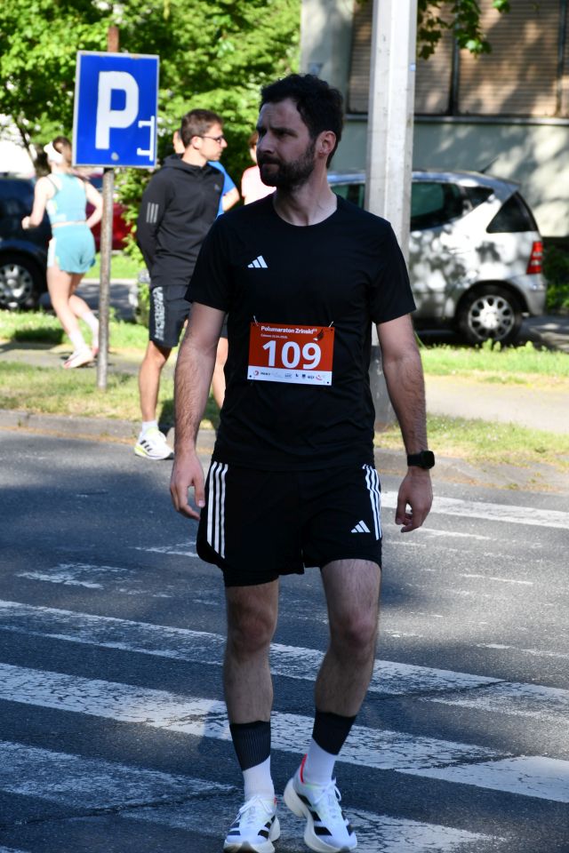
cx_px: 284
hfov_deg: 8.7
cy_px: 426
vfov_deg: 13.1
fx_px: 3722
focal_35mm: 157
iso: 200
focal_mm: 105
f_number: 8
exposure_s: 1/250
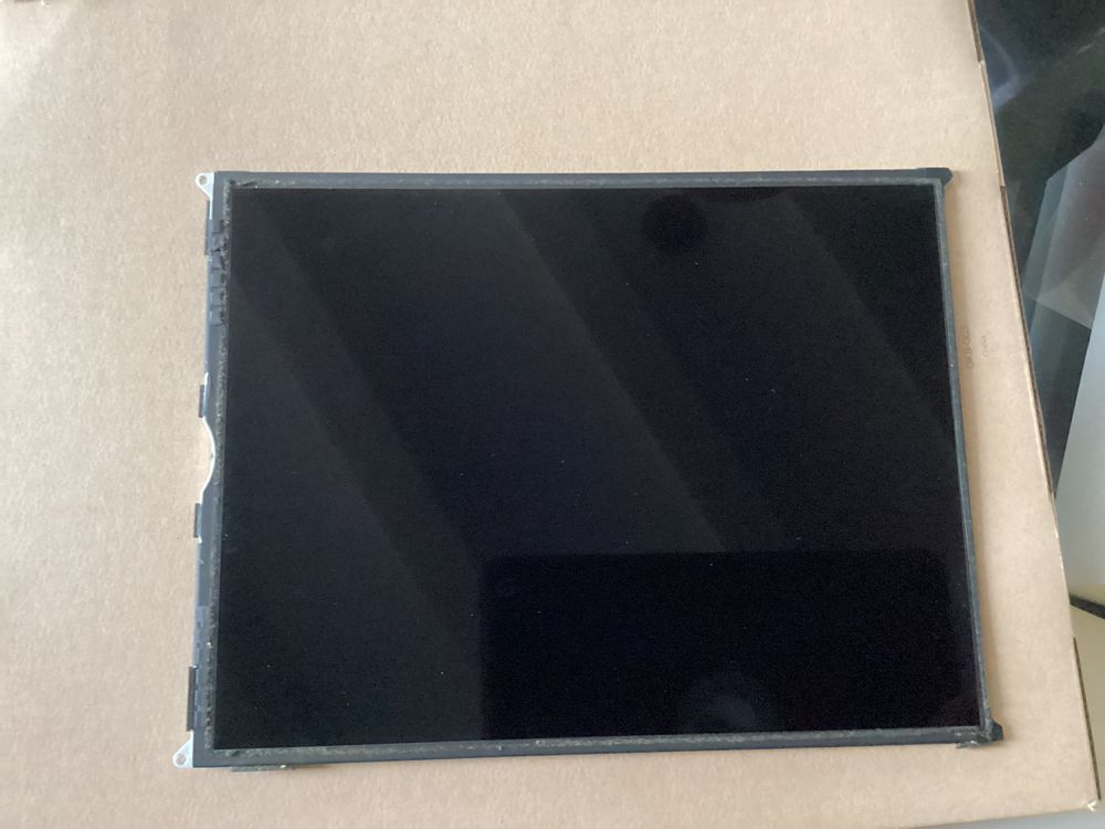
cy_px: 414
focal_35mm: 31
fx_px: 990
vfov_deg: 45.4
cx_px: 552
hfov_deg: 58.4
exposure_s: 1/20
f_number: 2.4
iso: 640
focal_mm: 3.3
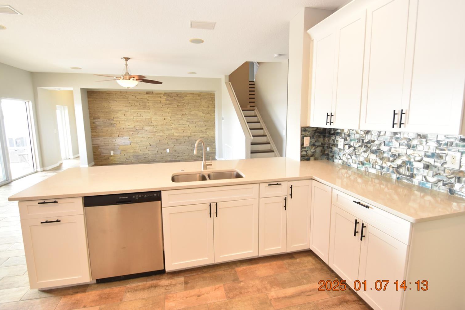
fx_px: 207
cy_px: 145
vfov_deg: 73.7
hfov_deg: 96.7
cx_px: 227
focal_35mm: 16
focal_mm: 10
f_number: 4.5
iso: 800
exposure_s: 1/80
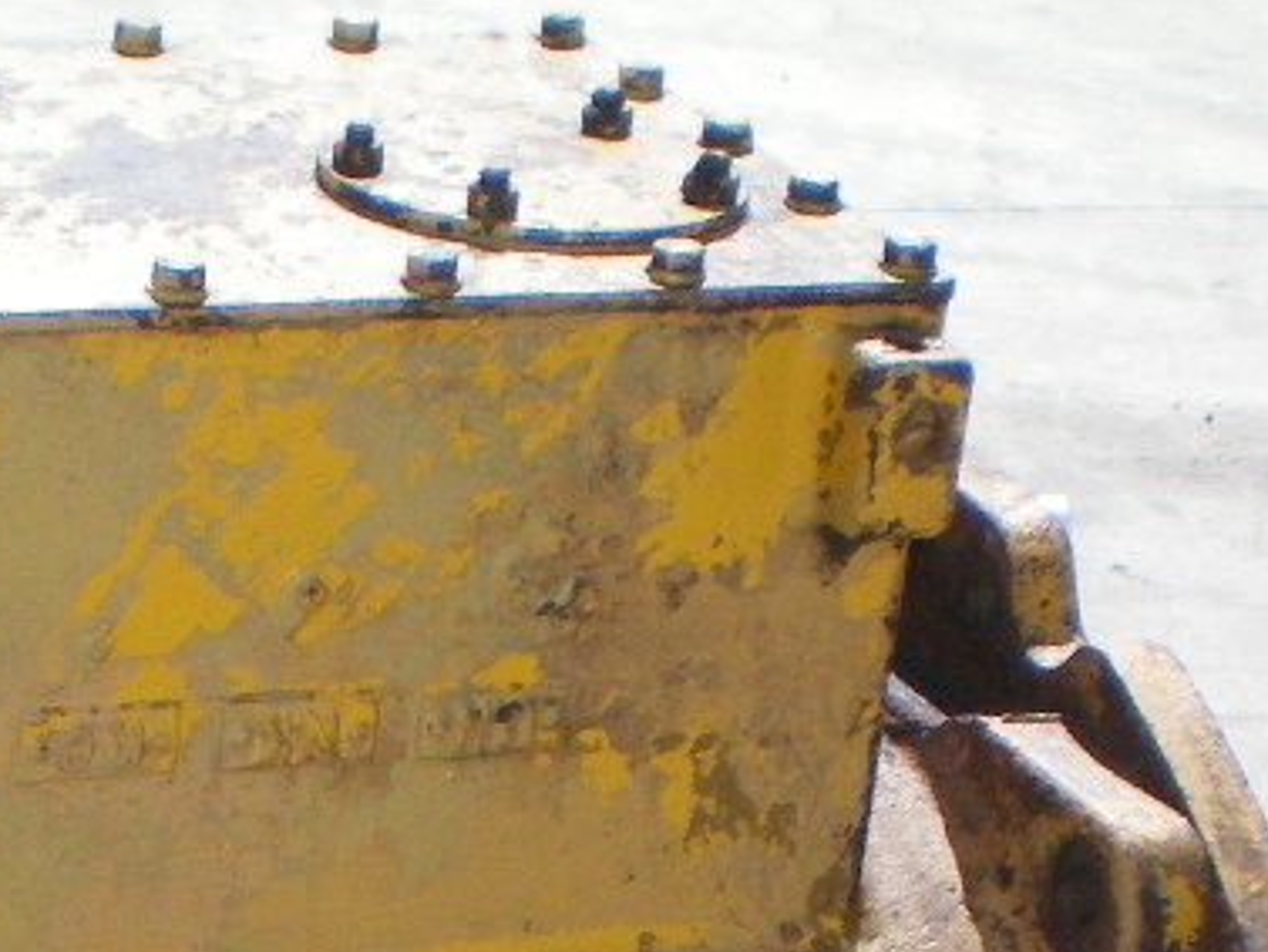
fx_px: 4727
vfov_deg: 10.9
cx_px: 118
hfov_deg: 15.1
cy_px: 1544
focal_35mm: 129
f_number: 4.6
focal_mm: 6.3
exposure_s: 1/400
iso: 64
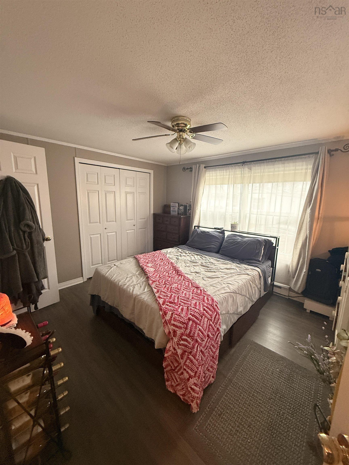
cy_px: 232
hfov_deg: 85.7
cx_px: 174
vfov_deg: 102.1
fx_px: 188
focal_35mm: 14
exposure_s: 1/60
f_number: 2.2
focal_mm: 2.22
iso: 500
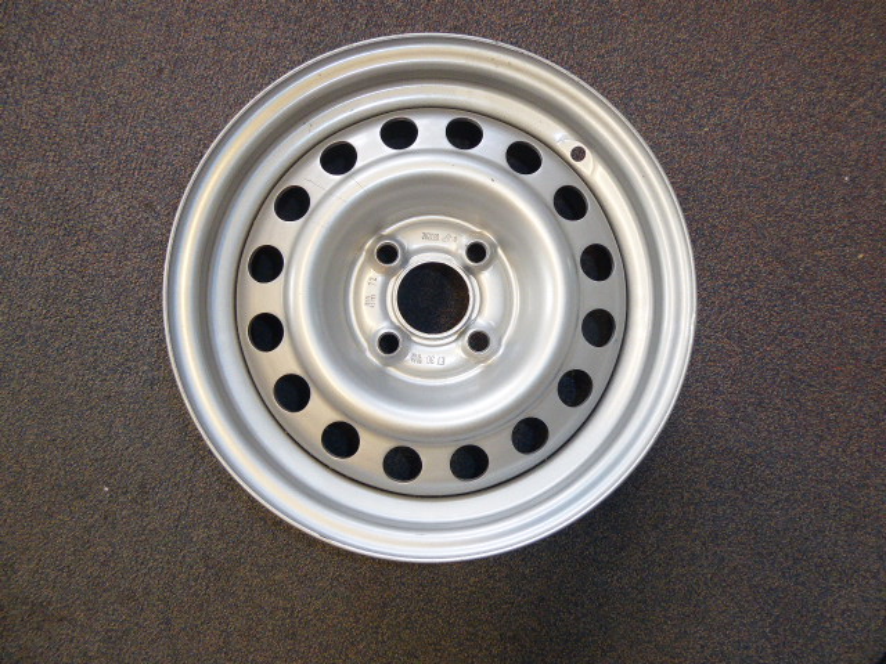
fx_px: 614
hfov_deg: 71.6
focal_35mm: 24
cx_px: 443
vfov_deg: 56.8
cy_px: 332
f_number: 3.3
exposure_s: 1/60
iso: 400
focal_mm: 4.3
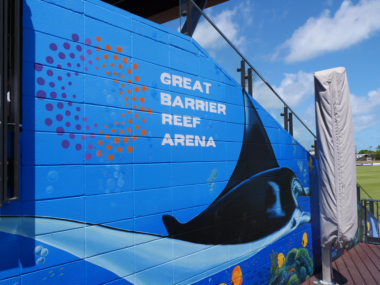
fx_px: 329
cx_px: 190
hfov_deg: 60.0
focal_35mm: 30
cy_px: 142
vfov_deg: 46.8
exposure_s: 1/800
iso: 200
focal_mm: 15
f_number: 7.1
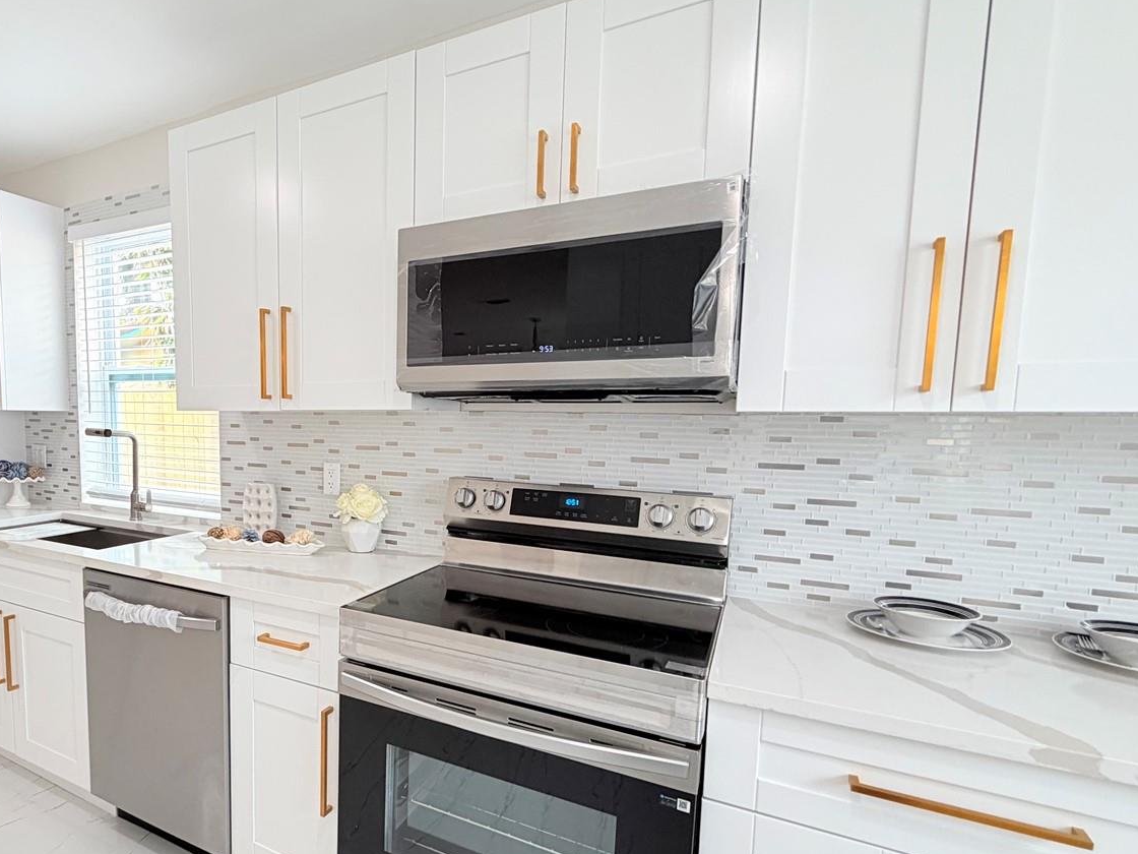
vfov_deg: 65.7
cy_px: 484
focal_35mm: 20
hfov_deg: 79.0
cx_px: 377
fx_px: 657
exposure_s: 1/120
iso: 160
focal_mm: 2.22
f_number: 2.2
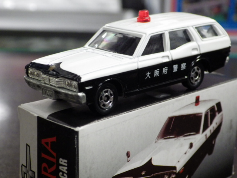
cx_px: 118
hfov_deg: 22.5
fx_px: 596
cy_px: 89
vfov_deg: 17.0
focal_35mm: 87
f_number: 4.4
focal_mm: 15.6
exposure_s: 1/30
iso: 800
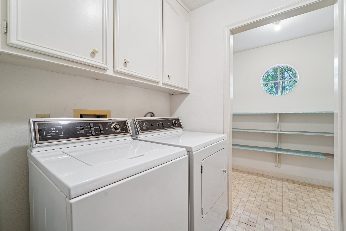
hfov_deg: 104.3
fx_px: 135
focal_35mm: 14
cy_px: 116
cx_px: 173
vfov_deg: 81.2
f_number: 8
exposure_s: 1/15
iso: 500
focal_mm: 14
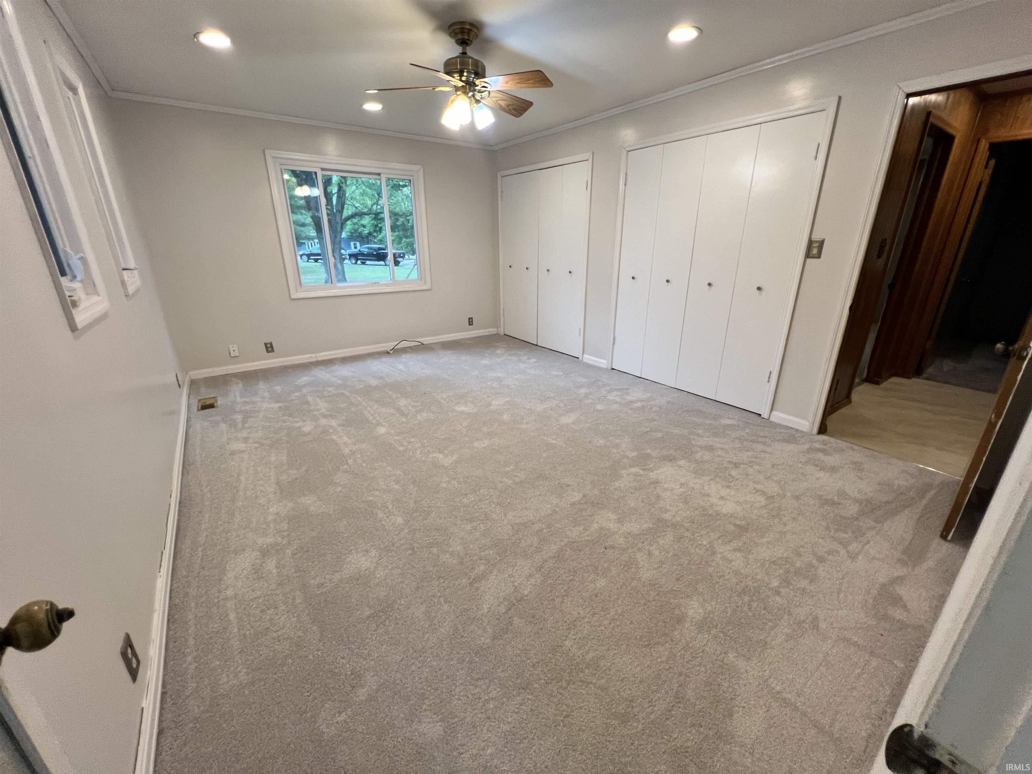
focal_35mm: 13
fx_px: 388
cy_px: 387
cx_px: 516
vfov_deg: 89.9
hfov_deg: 106.2
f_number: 1.8
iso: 160
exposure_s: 1/120
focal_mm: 1.57
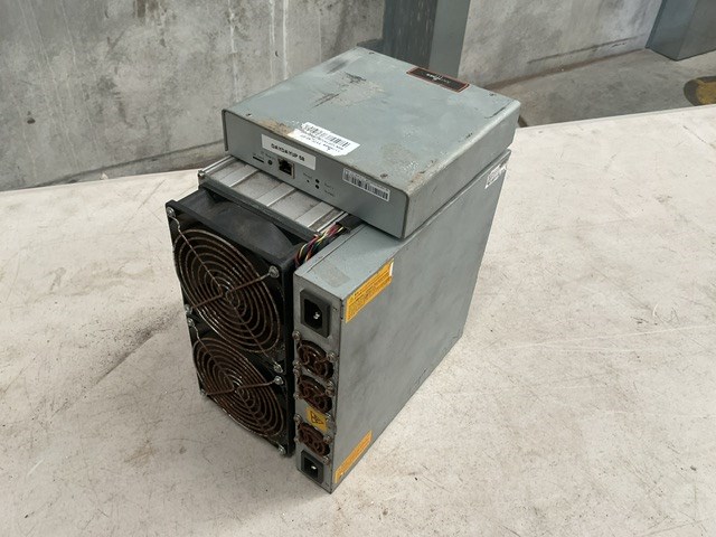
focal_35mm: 29
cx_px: 358
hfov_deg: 61.7
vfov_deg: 48.2
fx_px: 600
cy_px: 268
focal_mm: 3
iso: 50
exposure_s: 1/50
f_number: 1.8
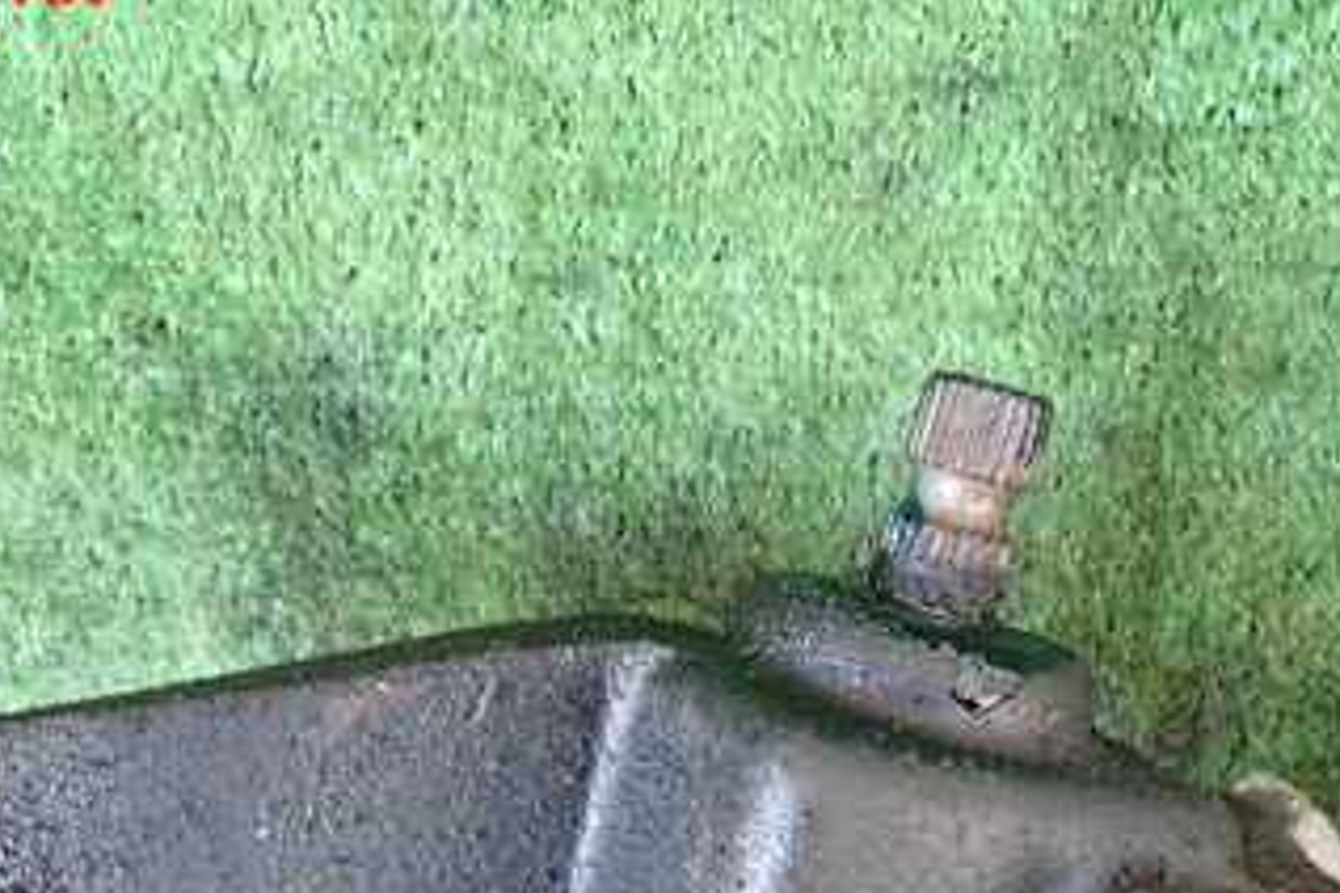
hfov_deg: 40.3
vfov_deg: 26.2
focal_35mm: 49
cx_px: 603
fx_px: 1824
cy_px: 872
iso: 250
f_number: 2
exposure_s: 1/30
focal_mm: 4.5
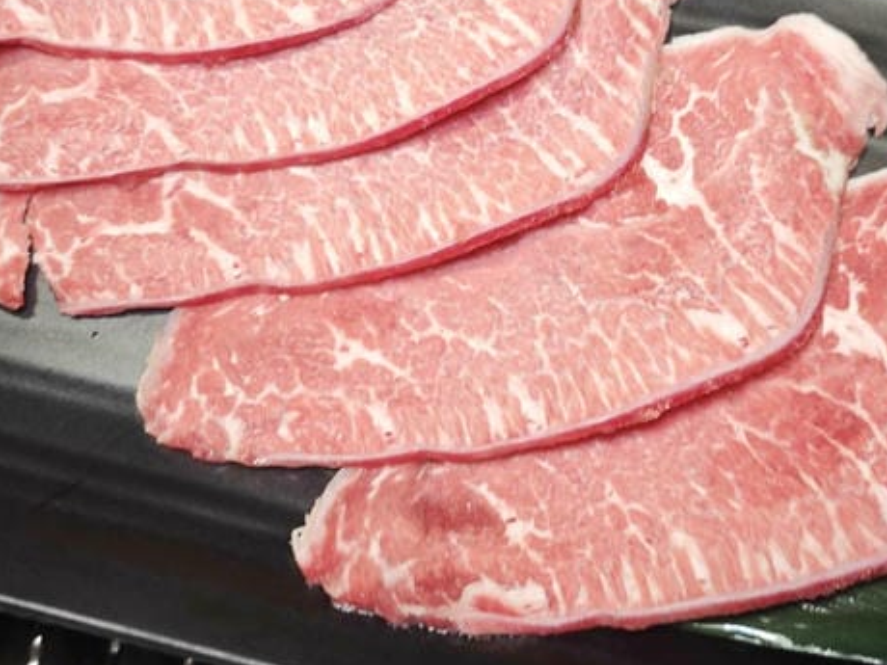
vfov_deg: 23.9
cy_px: 102
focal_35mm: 60
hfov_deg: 32.0
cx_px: 565
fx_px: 1537
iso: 400
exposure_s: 1/60
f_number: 2
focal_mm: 8.72
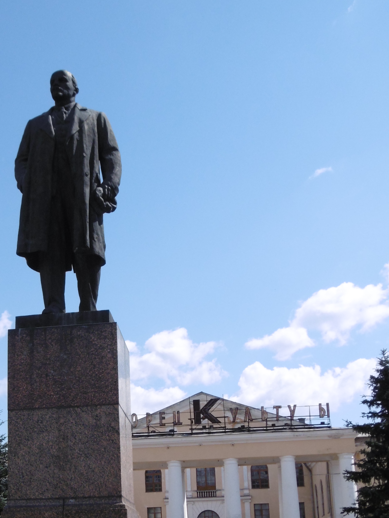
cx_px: 78
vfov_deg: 35.8
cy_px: 401
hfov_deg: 27.5
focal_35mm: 52
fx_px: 779
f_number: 8.8
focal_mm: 5.8
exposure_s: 1/250
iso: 100
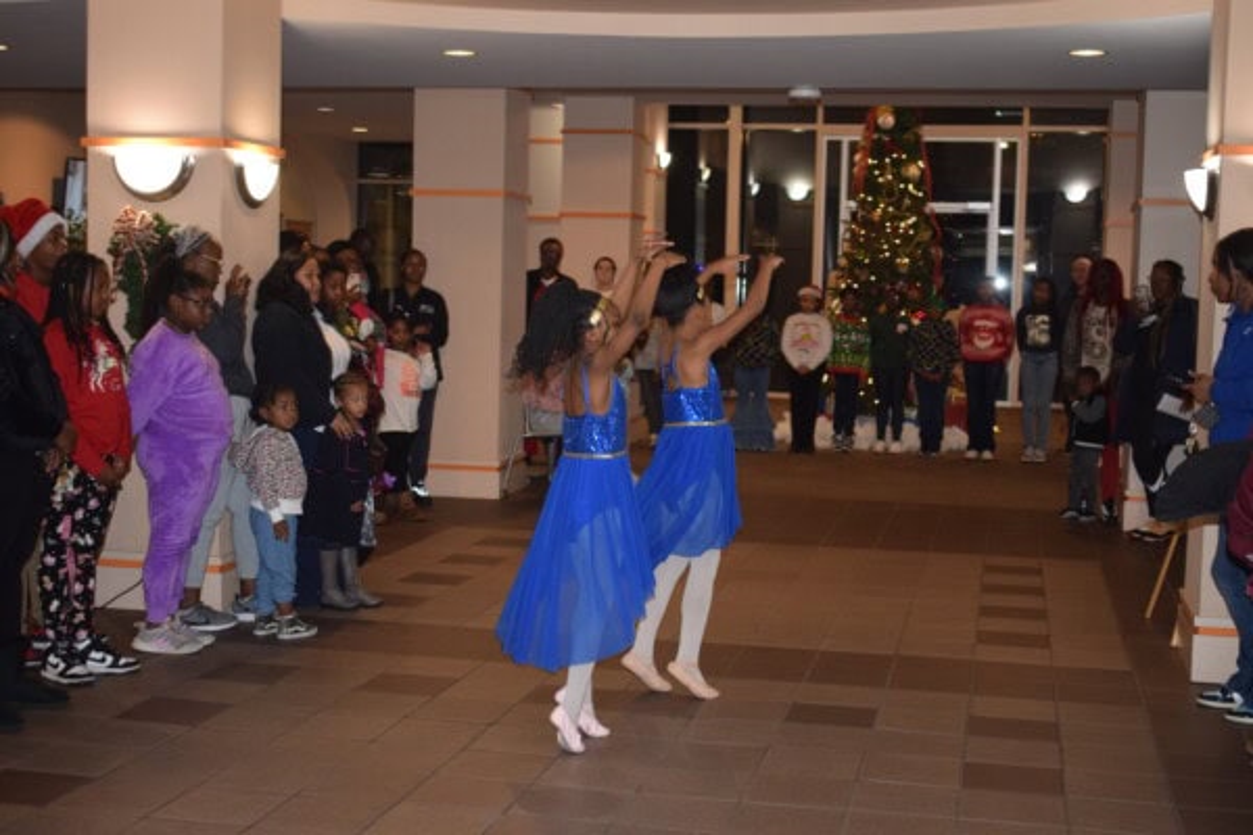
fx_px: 1775
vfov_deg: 26.5
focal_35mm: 51
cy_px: 418
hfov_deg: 38.9
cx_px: 626
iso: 1250
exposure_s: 1/60
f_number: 4.5
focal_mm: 34
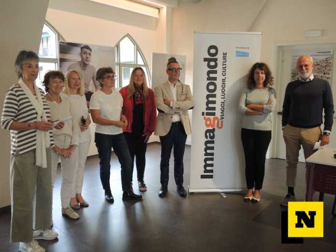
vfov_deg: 46.8
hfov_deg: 60.0
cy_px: 126
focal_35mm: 30
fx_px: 291
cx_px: 168
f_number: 2
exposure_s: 1/30
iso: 80
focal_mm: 6.5
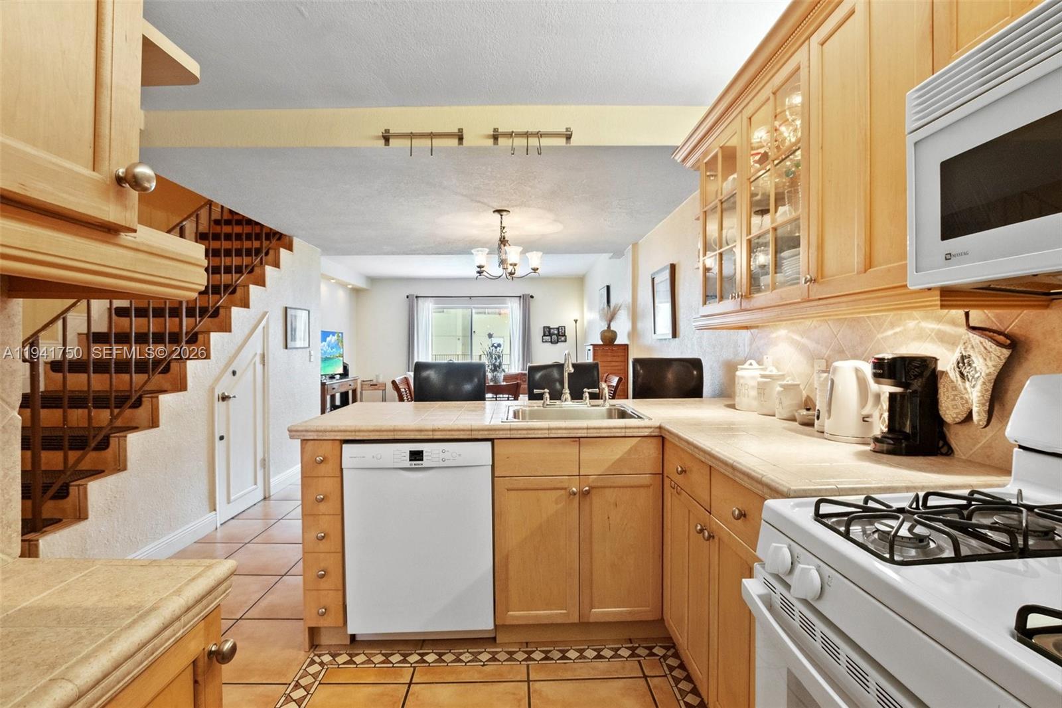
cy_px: 354
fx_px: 442
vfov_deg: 77.3
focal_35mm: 15
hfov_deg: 100.4
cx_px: 531
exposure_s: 1/15
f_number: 8
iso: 800
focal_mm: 10
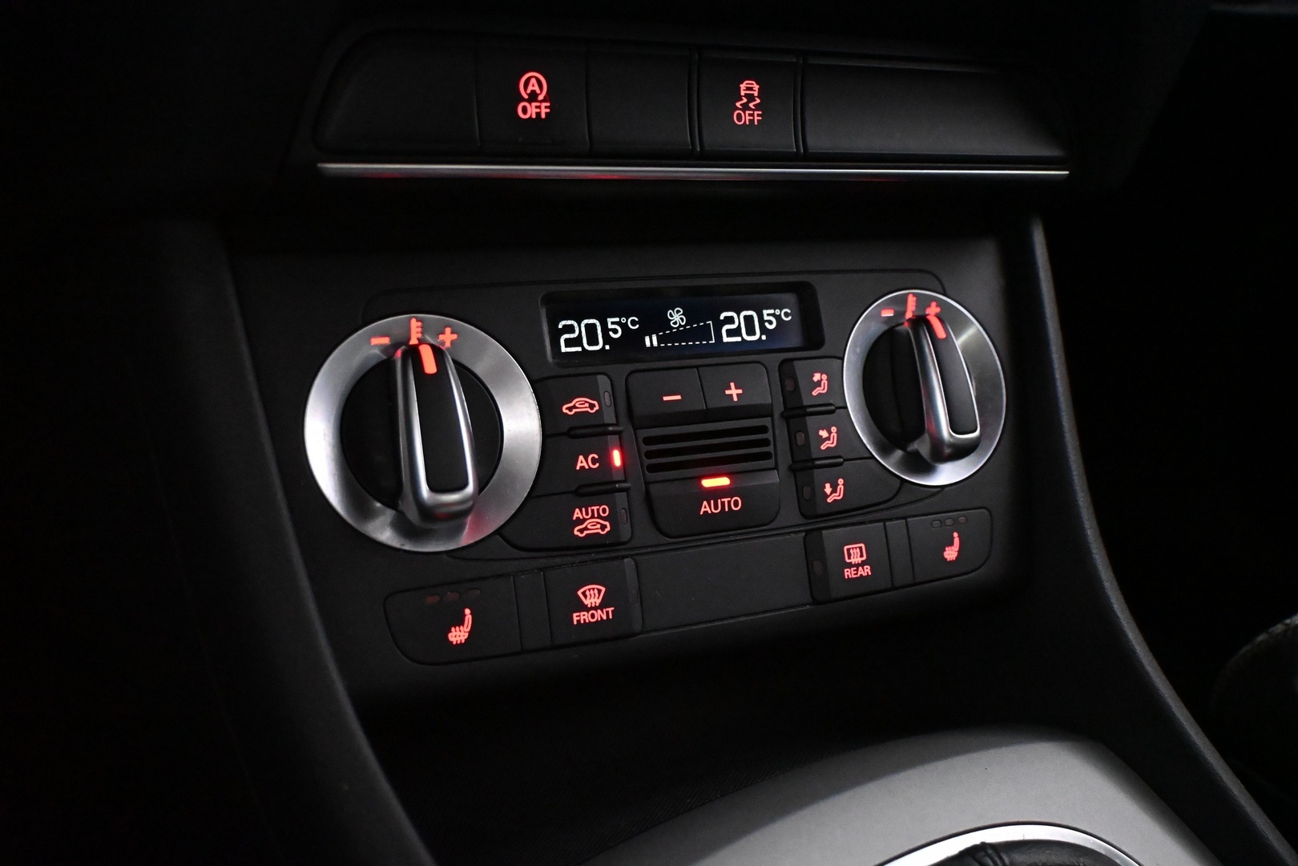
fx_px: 1217
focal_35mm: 34
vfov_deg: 39.1
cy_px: 433
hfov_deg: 56.1
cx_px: 649
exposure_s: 1/60
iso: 10000
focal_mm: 22.5
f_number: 4
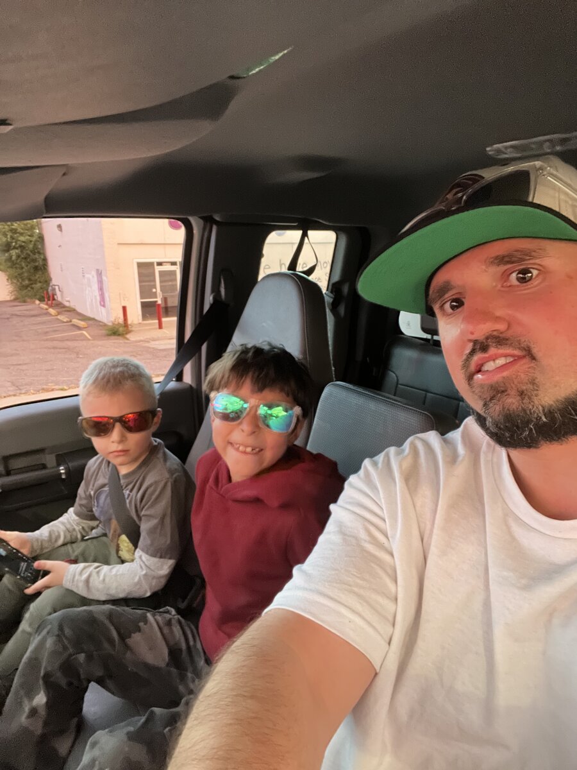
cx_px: 288
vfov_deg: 73.9
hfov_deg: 58.9
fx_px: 511
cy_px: 385
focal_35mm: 23
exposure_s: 1/15
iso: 1250
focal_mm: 2.71
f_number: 2.2
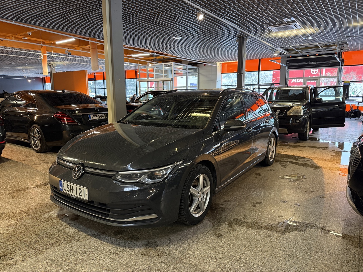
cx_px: 182
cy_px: 136
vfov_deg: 56.8
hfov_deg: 71.6
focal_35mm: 24
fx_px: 252
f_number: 1.78
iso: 250
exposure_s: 1/50
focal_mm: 6.76
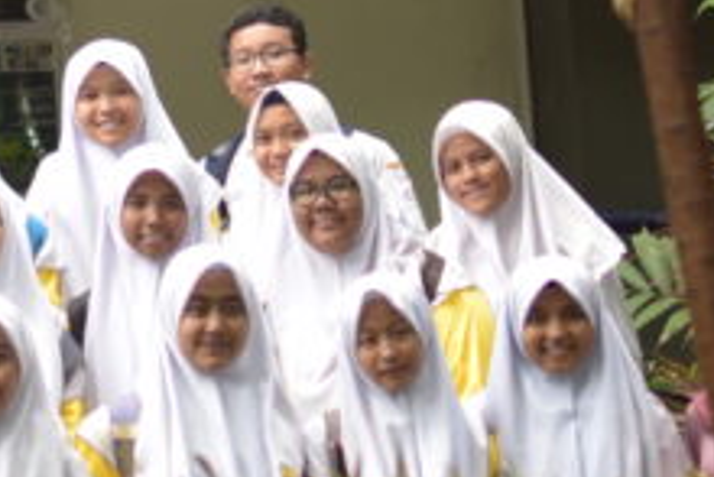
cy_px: 11
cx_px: -185
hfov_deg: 8.3
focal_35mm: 244
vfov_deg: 5.6
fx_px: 4849
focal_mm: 35
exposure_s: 1/200
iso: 100
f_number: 1.8
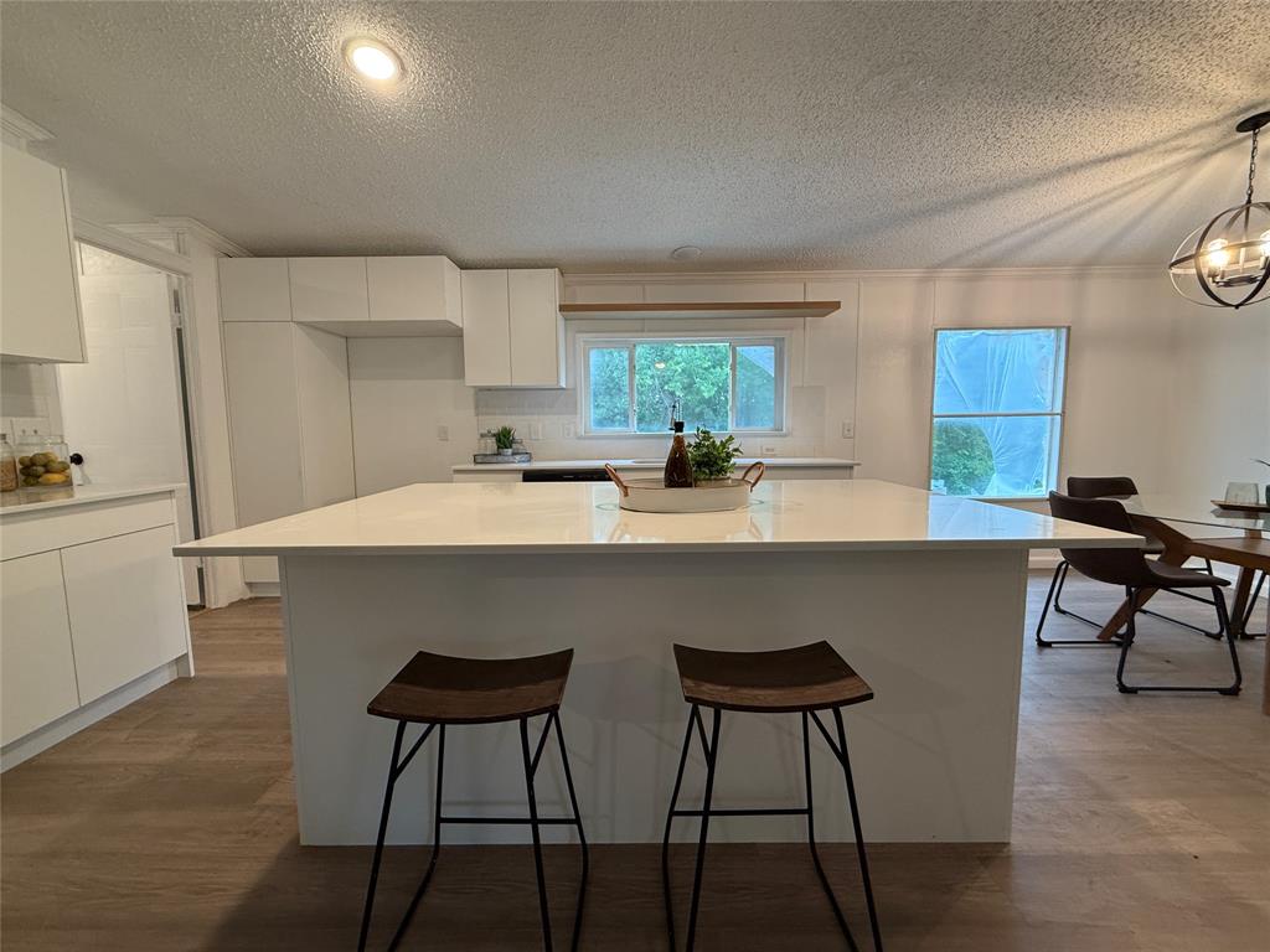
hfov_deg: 102.1
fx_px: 514
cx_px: 635
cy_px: 476
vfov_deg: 85.7
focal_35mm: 14
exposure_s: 1/60
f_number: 2.2
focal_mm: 2.22
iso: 200
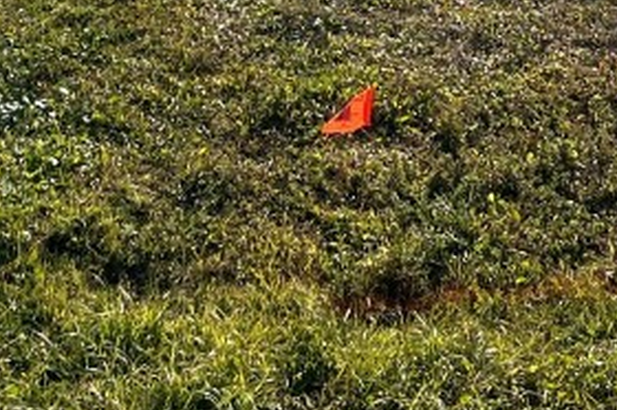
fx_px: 1695
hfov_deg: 20.6
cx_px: 302
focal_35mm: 99
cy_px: -304
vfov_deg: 12.7
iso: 50
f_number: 1.5
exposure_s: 1/8696
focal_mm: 5.7
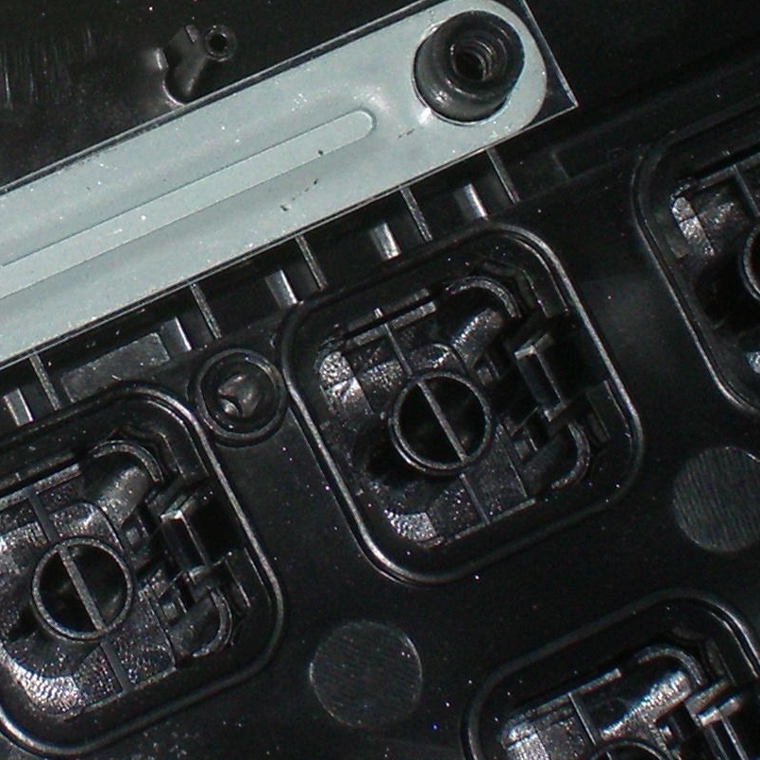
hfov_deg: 5.9
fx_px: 7328
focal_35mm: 295
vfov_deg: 5.9
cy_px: -79
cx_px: 47
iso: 80
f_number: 7.7
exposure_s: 1/60
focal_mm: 17.4
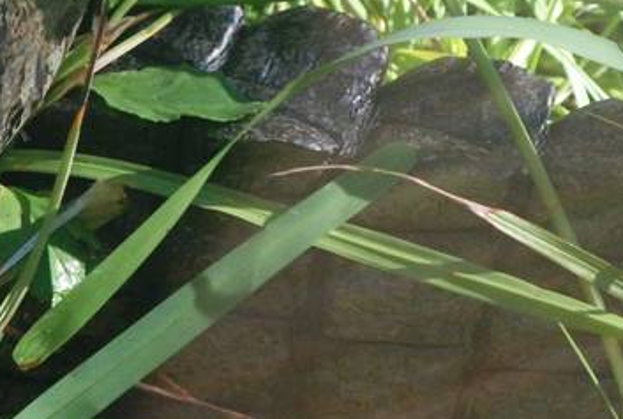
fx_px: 12954
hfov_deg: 2.8
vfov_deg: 1.8
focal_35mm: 747
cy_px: -225
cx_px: -74
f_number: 5.6
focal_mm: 110
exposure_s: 1/500
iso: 400
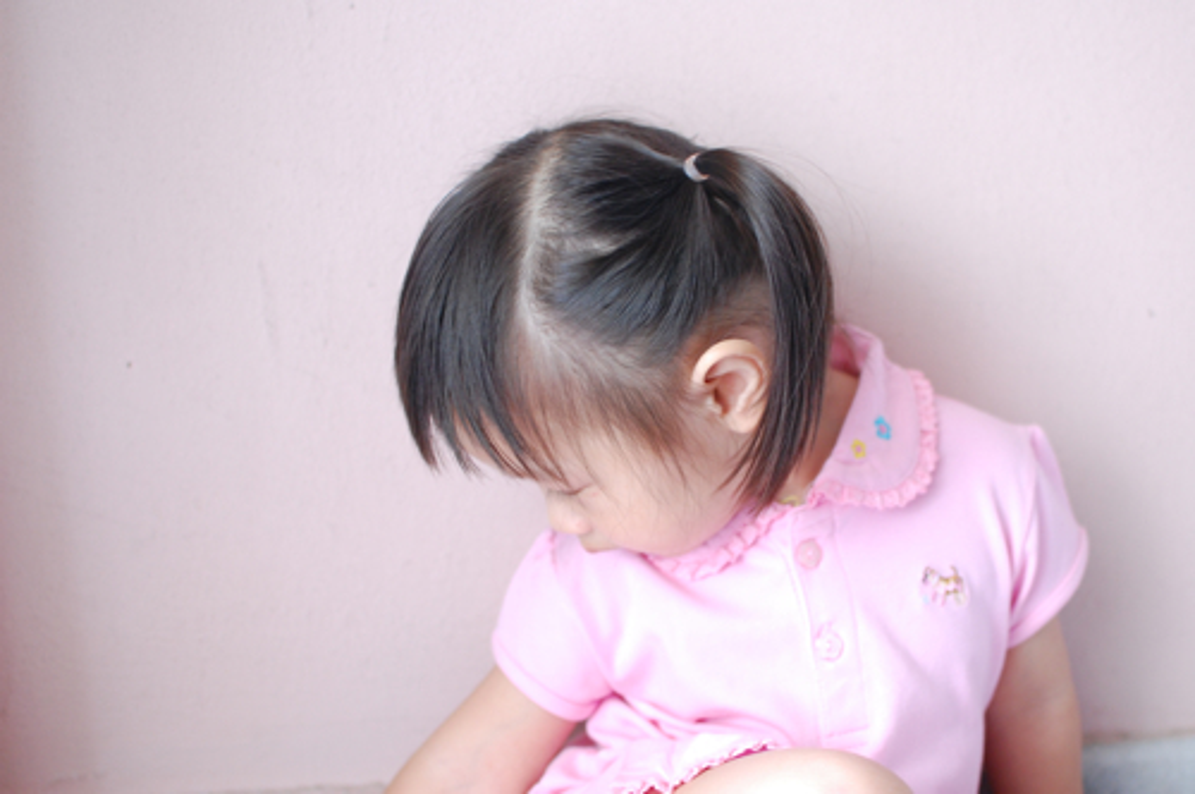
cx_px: 598
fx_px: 1740
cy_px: 397
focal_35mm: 52
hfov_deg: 37.9
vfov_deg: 25.7
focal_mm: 35
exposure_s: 1/30
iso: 800
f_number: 2.8
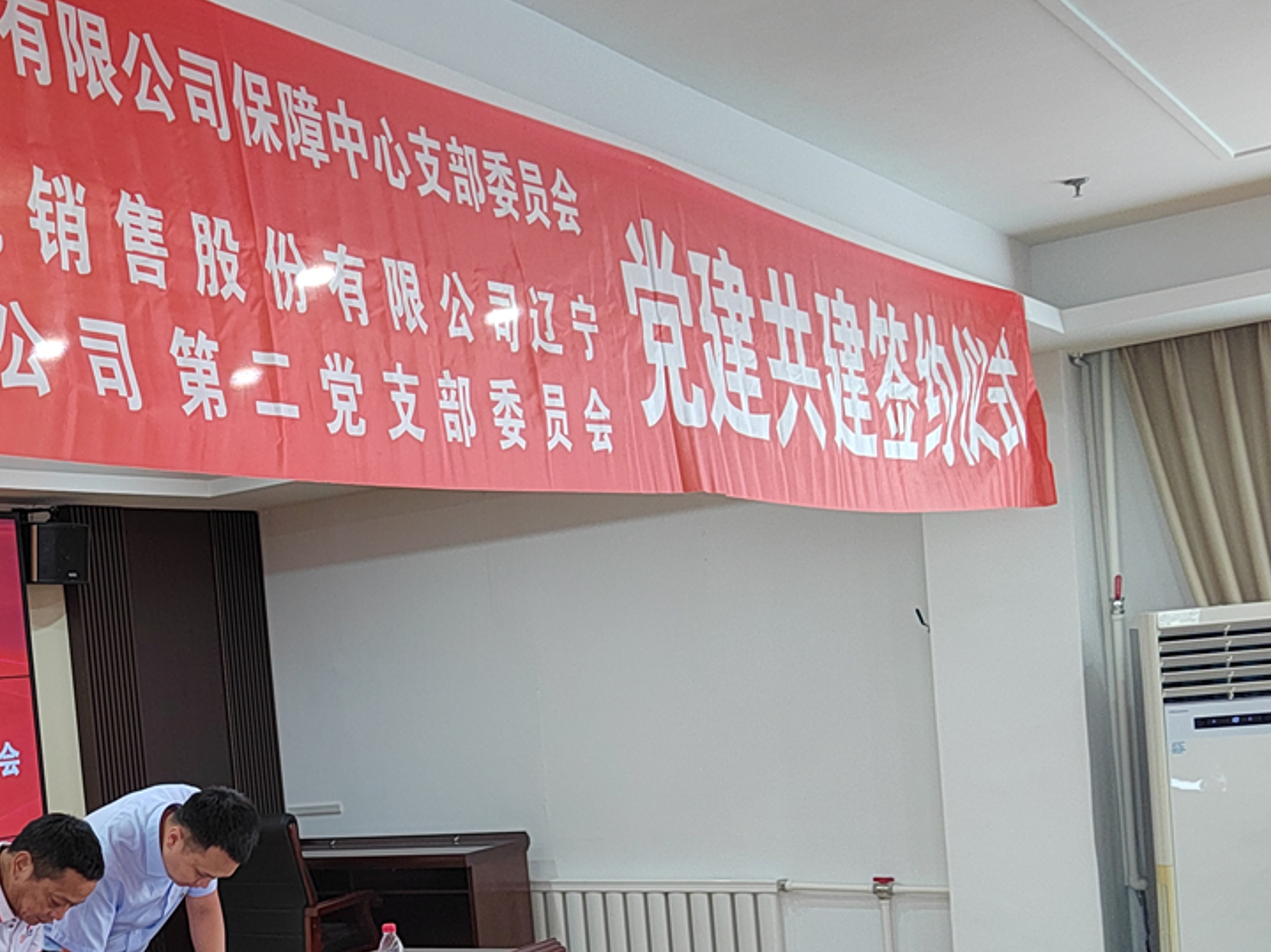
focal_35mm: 48
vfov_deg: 29.5
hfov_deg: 37.0
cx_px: 115
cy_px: 778
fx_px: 1762
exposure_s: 1/100
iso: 1169
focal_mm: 5.52
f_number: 1.9
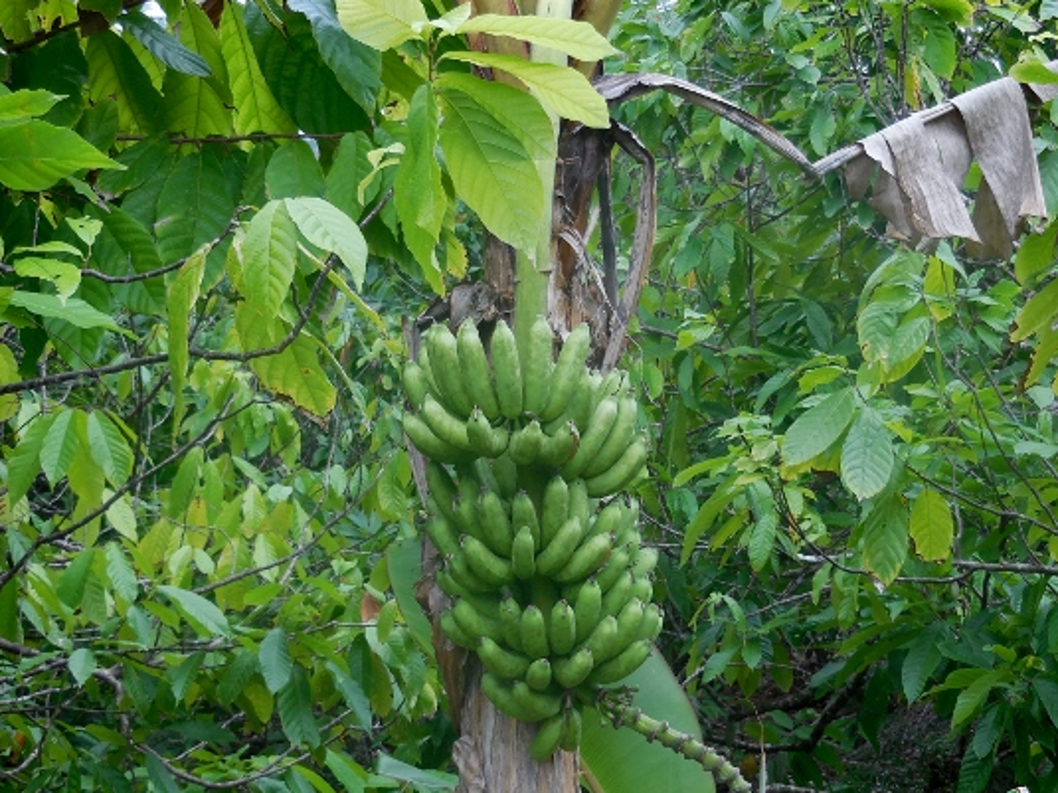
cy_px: 451
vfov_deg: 20.1
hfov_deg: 26.7
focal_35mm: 73
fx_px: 2231
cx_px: 583
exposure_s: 1/125
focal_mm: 11
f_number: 4.5
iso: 125
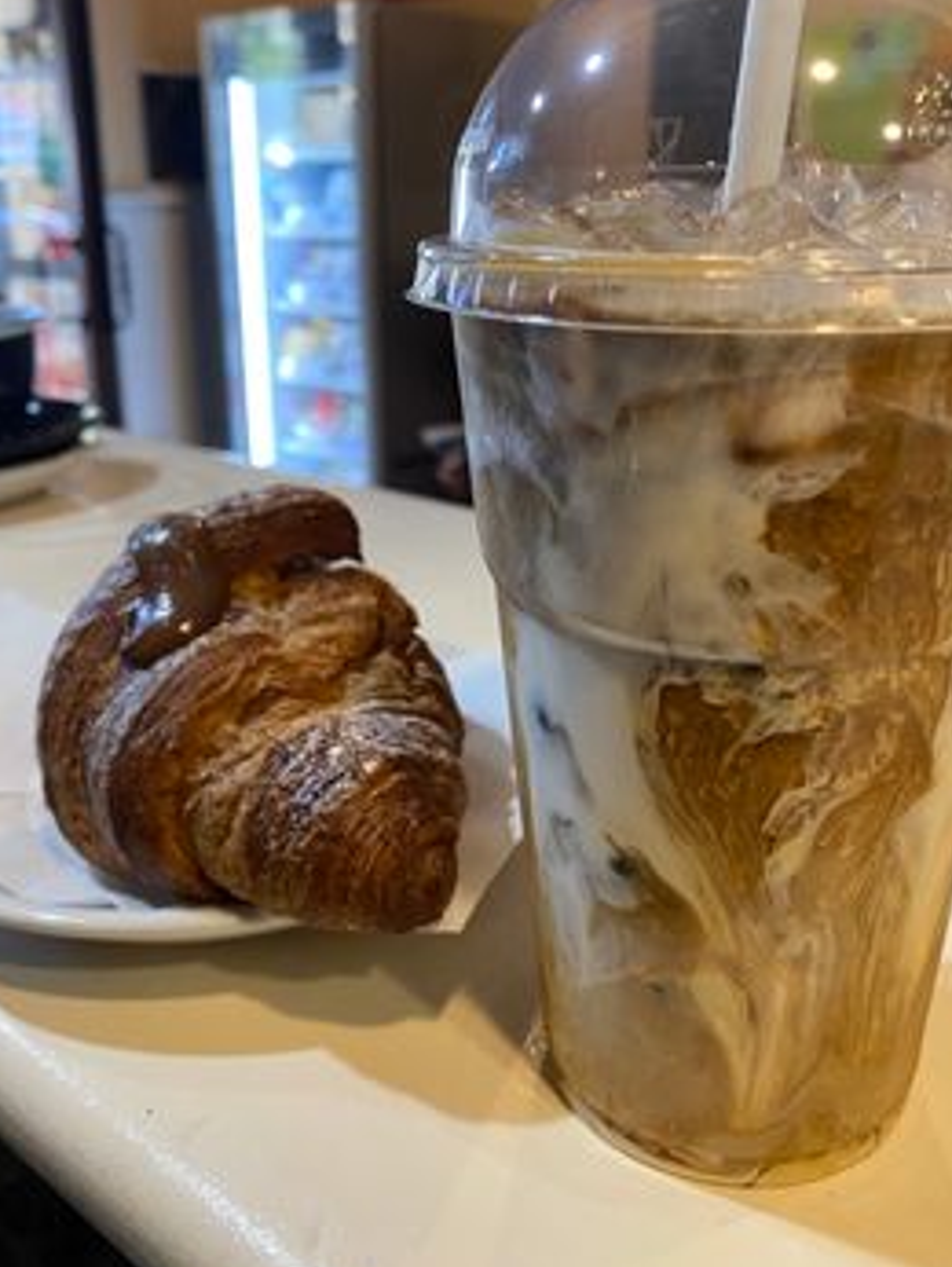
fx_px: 1172
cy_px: 571
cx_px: 494
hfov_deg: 44.2
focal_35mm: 32
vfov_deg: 56.7
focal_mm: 4.25
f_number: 1.8
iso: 125
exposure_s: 1/50
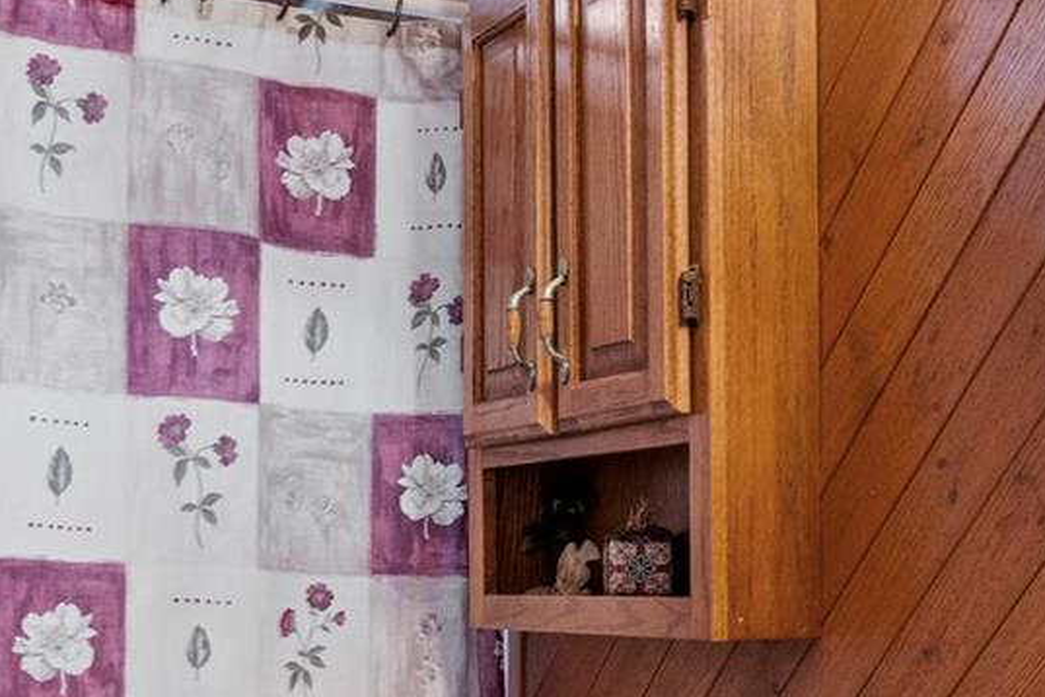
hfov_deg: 32.8
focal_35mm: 61
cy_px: 659
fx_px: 1771
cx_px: 619
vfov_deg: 21.6
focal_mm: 16
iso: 1000
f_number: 5.6
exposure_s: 1/10
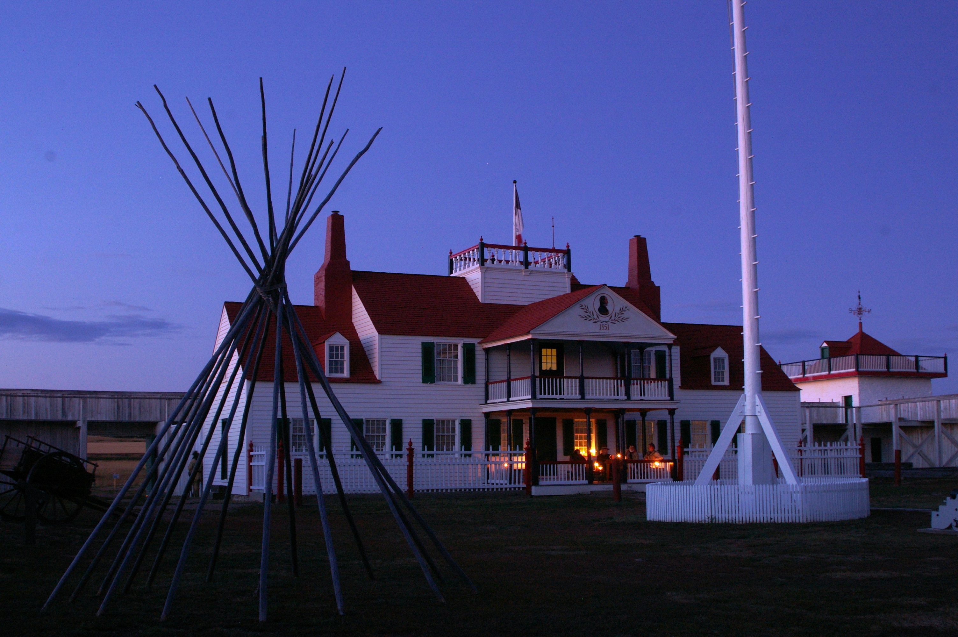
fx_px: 1117
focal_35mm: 42
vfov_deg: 31.8
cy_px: 318
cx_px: 479
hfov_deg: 46.4
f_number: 9
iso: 400
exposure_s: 3.5
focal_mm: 28
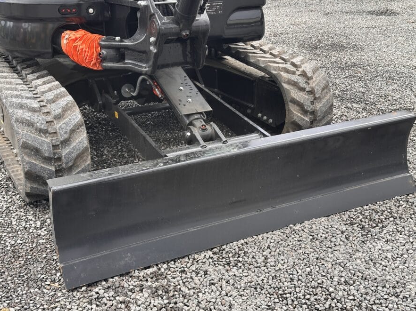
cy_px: 157
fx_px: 589
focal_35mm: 49
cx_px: 211
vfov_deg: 29.7
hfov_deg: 38.9
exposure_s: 1/303
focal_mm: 6.86
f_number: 1.78
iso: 64
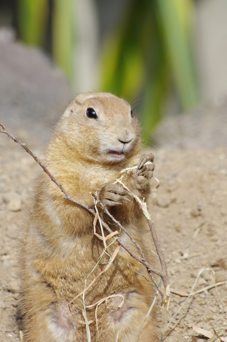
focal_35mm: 450
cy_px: 171
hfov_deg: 3.0
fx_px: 4267
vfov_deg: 4.6
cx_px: 114
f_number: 9
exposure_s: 1/400
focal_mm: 300
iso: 400
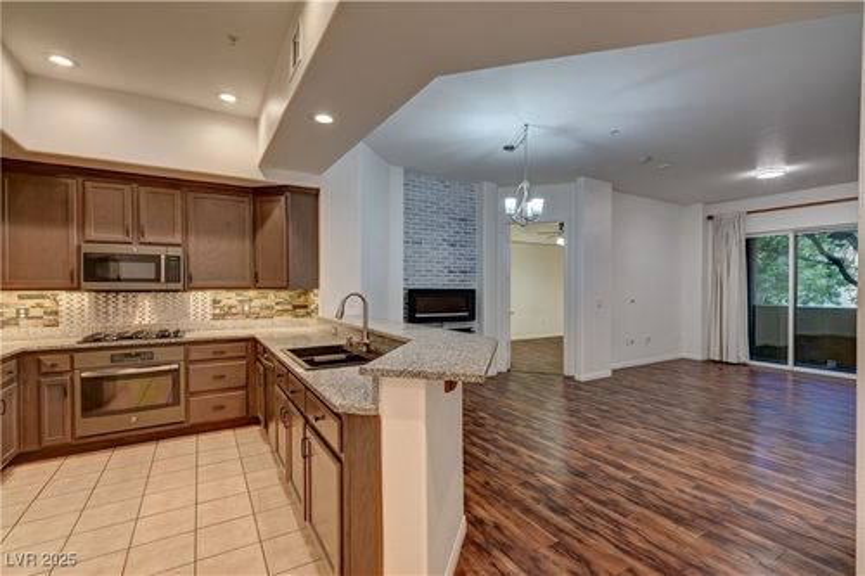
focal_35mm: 16
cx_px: 432
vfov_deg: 72.0
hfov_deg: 95.0
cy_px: 288
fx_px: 396
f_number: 9
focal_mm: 16.5
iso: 640
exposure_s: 1/5
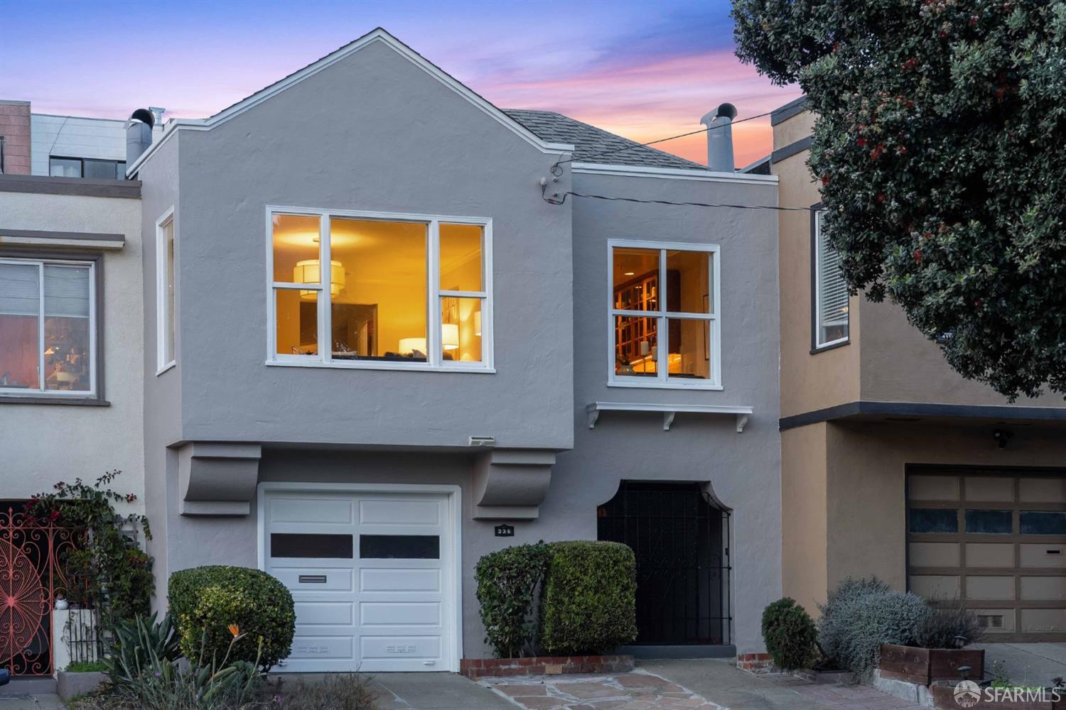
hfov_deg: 23.9
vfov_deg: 16.1
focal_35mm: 85
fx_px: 2517
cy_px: 355
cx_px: 533
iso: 100
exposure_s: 1/5
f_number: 8
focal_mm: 85
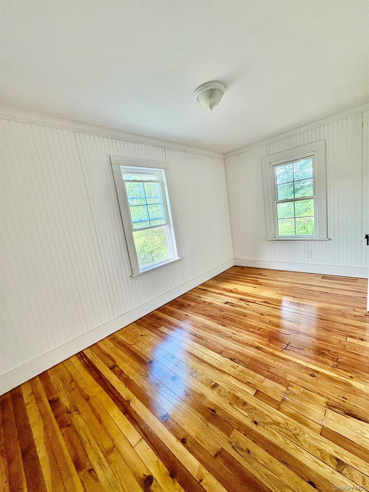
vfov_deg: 102.1
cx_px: 184
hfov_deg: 85.7
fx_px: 199
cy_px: 246
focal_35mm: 14
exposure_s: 1/60
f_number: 2.2
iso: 200
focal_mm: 2.22
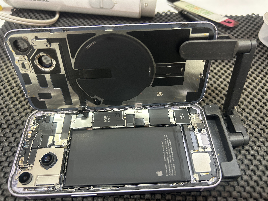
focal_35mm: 26
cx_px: 134
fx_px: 201
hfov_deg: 67.3
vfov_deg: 53.1
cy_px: 100
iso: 200
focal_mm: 5.7
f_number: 1.5
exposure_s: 1/60
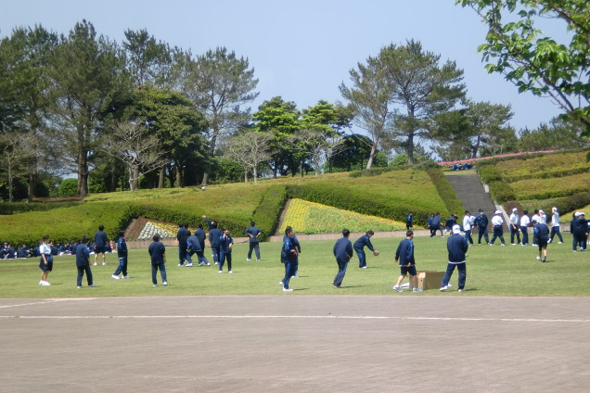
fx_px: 1819
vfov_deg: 12.3
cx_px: 295
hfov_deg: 18.4
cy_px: 207
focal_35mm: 111
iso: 64
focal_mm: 18.9
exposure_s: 1/125
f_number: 5.9
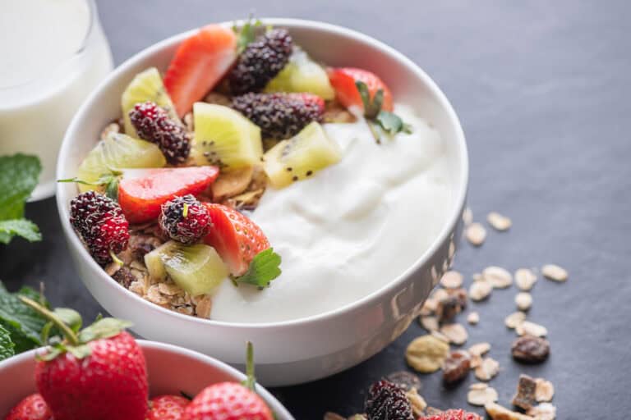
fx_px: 1840
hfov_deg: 19.5
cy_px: 210
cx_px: 316
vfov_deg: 13.0
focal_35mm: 105
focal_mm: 105
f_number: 8
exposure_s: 1/200
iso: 100
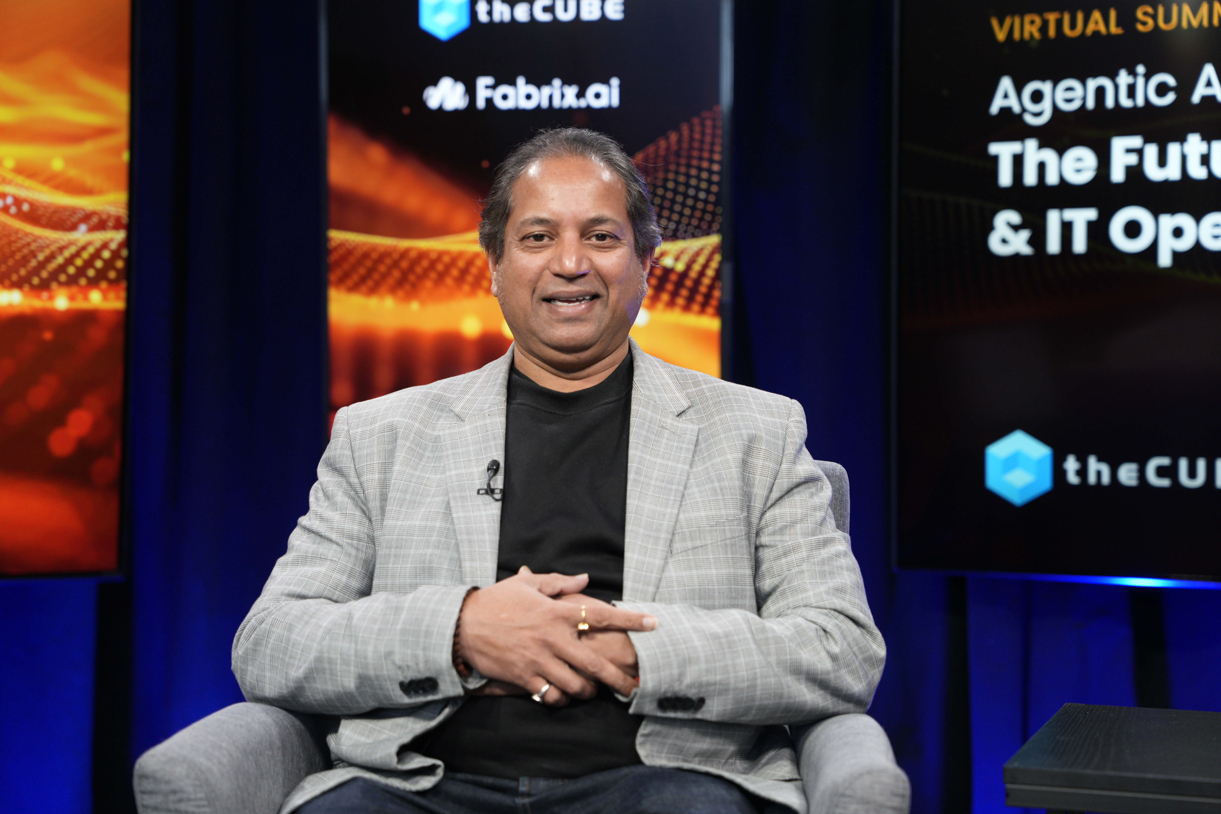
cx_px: 610
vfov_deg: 19.5
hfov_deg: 28.8
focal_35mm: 70
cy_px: 407
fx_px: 2374
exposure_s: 1/80
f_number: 3.2
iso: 800
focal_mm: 70
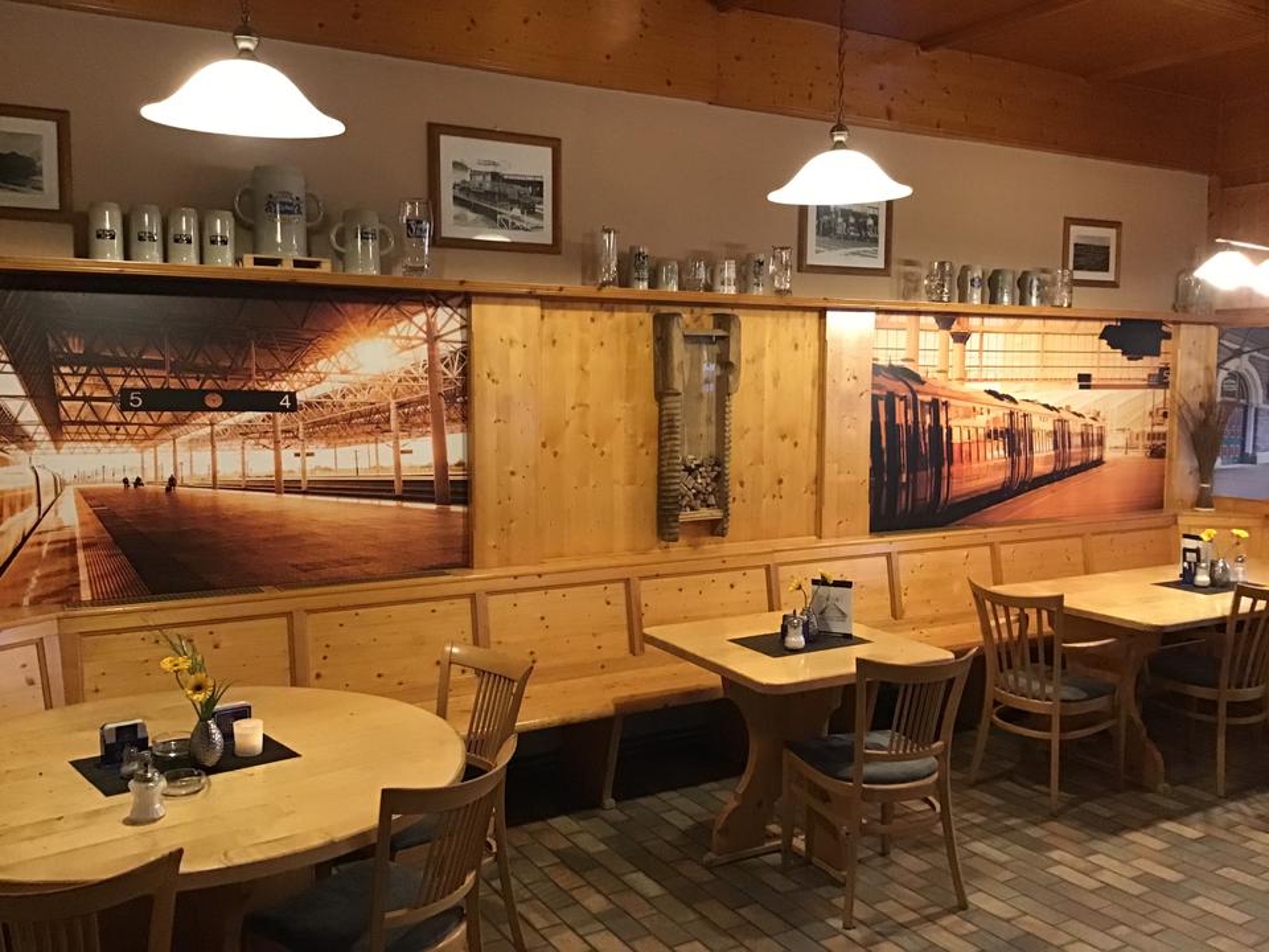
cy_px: 476
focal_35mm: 31
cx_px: 634
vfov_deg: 45.4
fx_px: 1136
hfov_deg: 58.4
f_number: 2.4
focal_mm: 3.3
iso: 200
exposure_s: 1/17
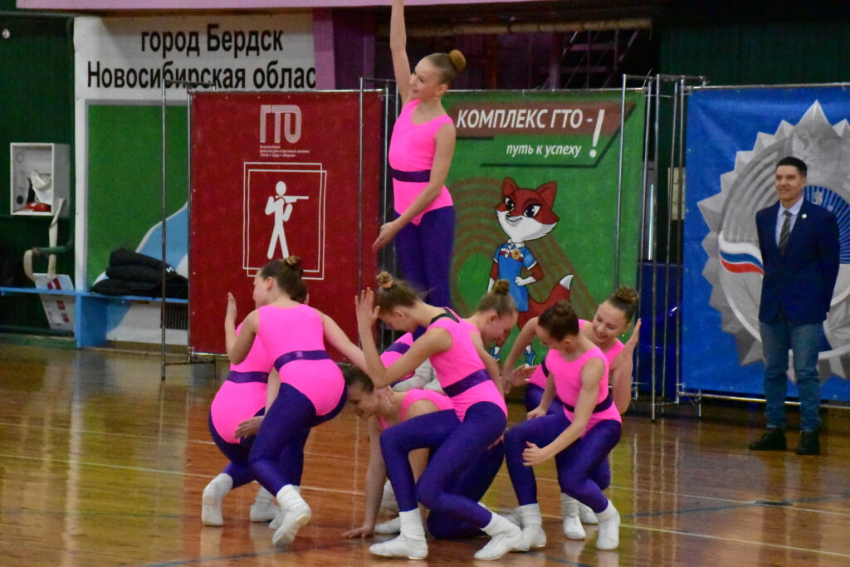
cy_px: 284
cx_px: 425
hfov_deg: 16.1
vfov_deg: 10.8
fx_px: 3011
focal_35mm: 128
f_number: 7.1
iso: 25600
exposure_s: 1/500
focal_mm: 85
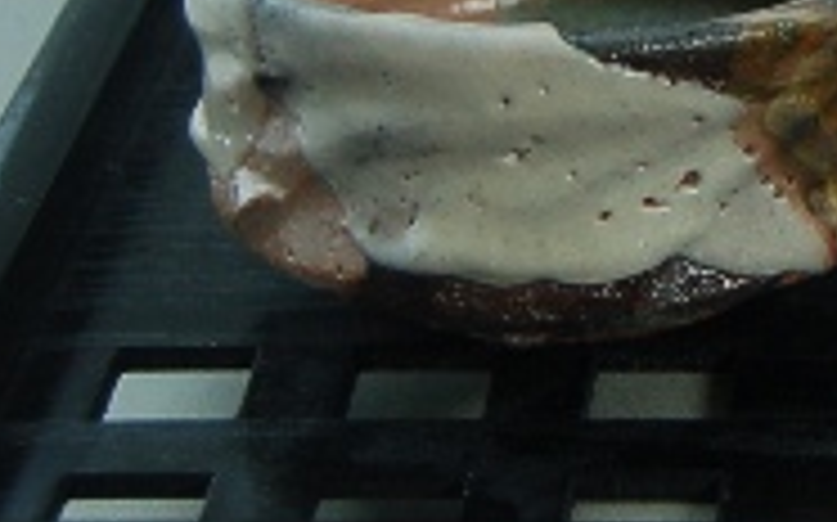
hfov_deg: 12.8
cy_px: -198
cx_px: 1134
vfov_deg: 8.2
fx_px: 3602
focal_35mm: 158
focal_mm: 30
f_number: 4.2
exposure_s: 1/30
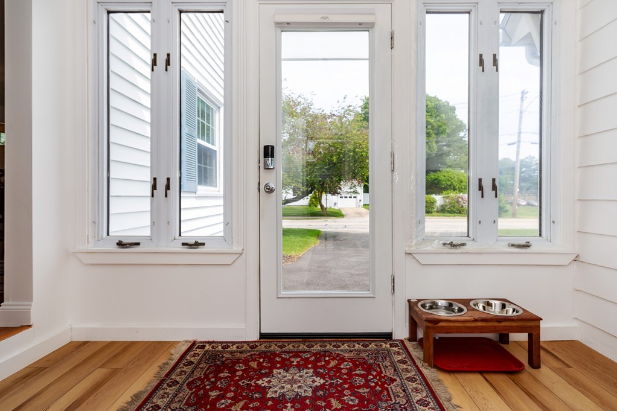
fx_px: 291
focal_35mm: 17
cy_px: 200
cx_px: 324
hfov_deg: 93.2
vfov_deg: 70.4
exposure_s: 1/80
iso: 100
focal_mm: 16
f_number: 6.3
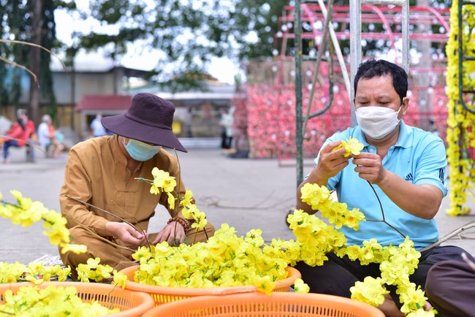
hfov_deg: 39.6
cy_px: 158
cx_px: 238
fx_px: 660
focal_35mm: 50
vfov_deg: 27.0
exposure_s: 1/250
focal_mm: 50
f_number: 2.8
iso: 100
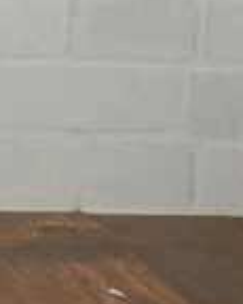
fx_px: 2160
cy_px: -344
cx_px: -782
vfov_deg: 7.7
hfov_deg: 5.5
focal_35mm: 240
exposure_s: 1/60
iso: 200
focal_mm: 24
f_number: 4.5
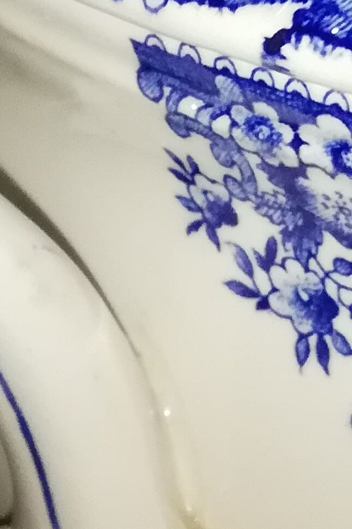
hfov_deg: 10.6
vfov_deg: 15.8
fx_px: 1892
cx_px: 222
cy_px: 120
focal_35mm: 129
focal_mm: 3.81
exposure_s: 1/33.3
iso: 320
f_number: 2.2
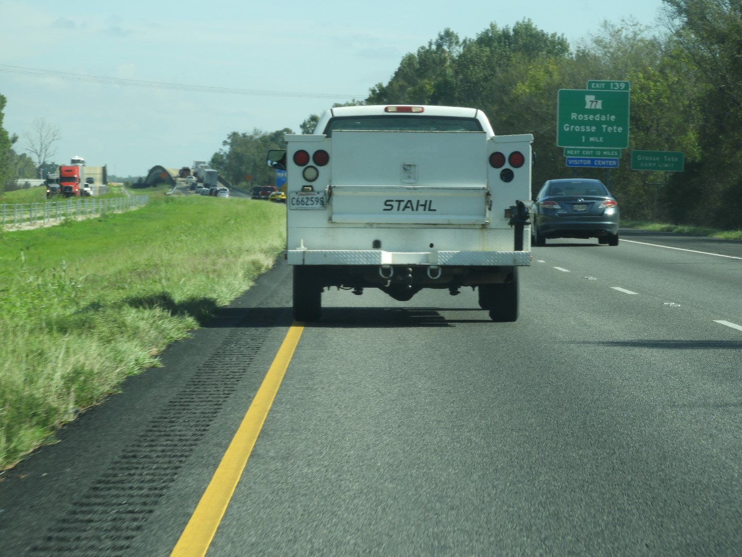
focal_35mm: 170
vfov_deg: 8.7
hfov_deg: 11.6
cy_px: 278
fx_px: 3644
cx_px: 371
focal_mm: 30.5
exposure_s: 1/320
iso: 100
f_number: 5.2
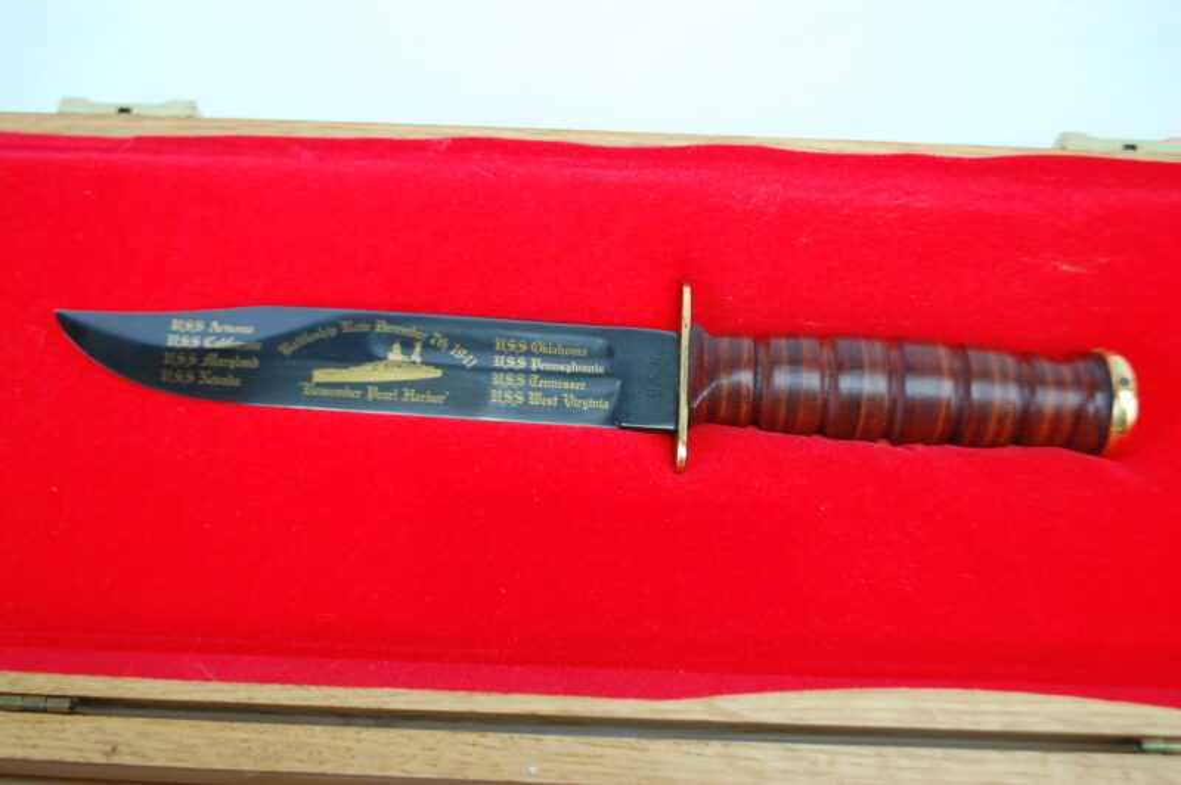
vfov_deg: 31.8
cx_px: 590
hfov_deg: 46.4
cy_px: 392
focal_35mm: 42
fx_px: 1377
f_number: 4.5
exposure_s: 1/30
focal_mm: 28
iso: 560
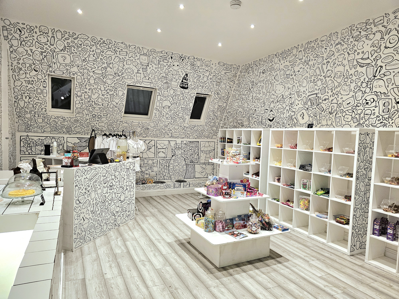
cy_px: 150
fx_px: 265
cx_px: 200
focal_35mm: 23
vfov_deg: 58.9
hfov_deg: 73.9
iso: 400
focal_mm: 6.3
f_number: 1.7
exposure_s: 1/100
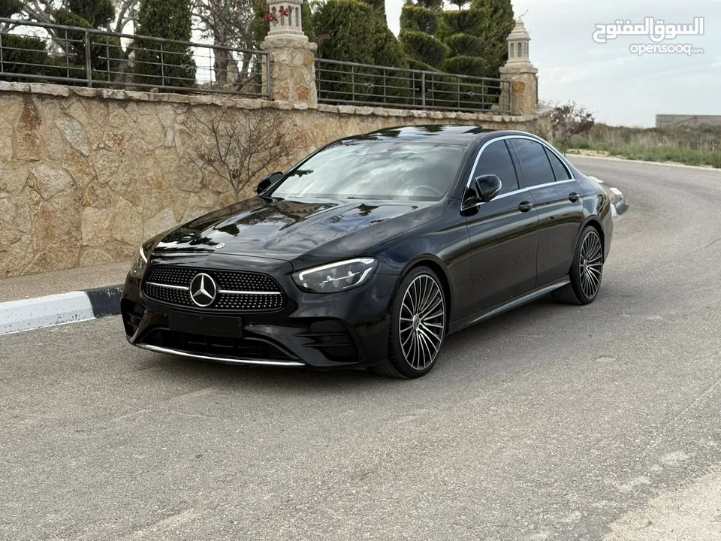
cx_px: 360
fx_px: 1000
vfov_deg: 30.3
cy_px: 270
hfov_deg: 39.7
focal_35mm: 48
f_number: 1.78
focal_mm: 6.76
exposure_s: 1/675
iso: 80
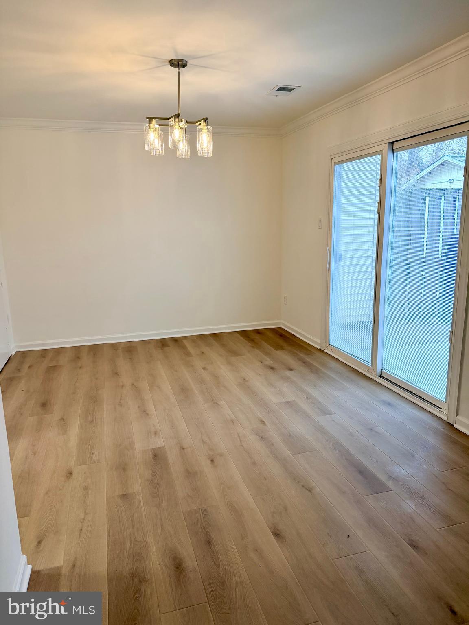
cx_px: 234
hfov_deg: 56.8
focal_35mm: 24
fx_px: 434
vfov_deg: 71.6
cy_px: 312
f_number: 1.78
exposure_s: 1/201
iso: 125
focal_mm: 6.76
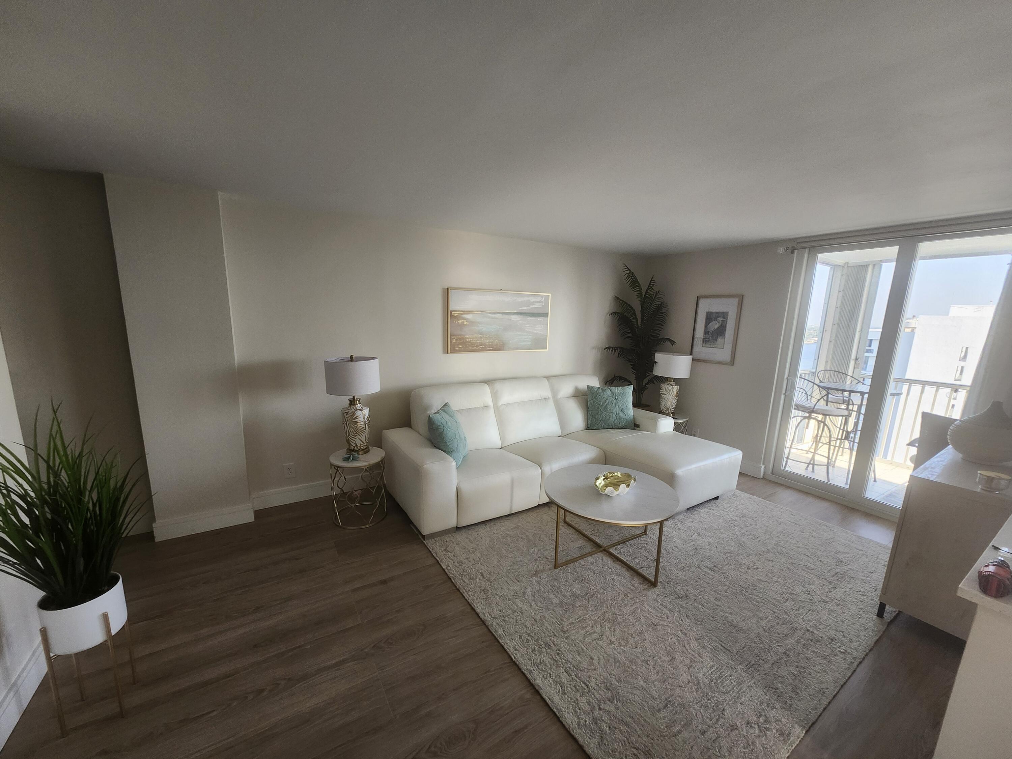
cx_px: 506
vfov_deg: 89.9
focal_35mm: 13
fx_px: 380
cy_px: 380
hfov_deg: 106.2
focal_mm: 1.74
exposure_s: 1/60
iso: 125
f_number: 2.2
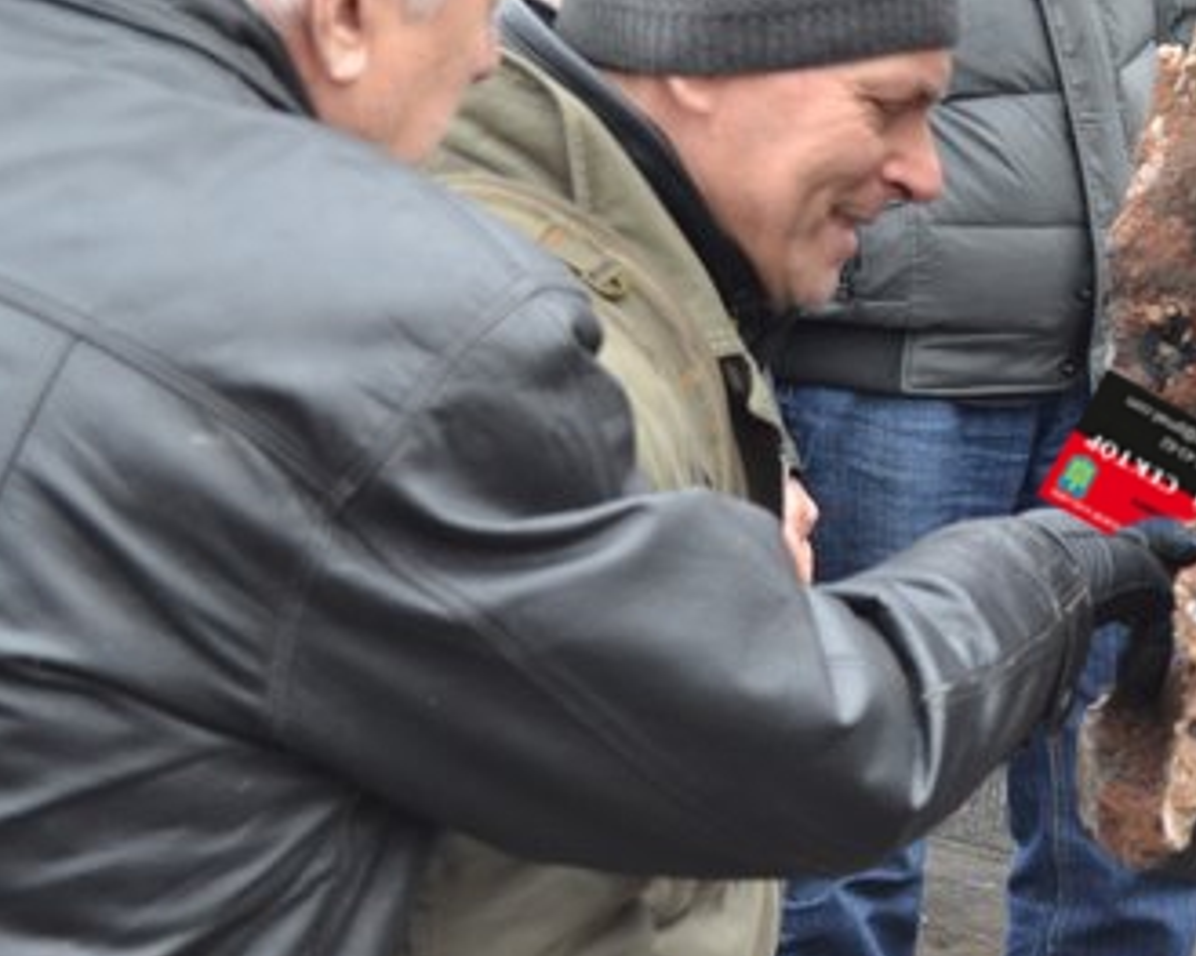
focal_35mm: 104
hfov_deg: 18.4
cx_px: 796
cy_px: 394
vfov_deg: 14.8
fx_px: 3680
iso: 400
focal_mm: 38
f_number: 5
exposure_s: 1/60
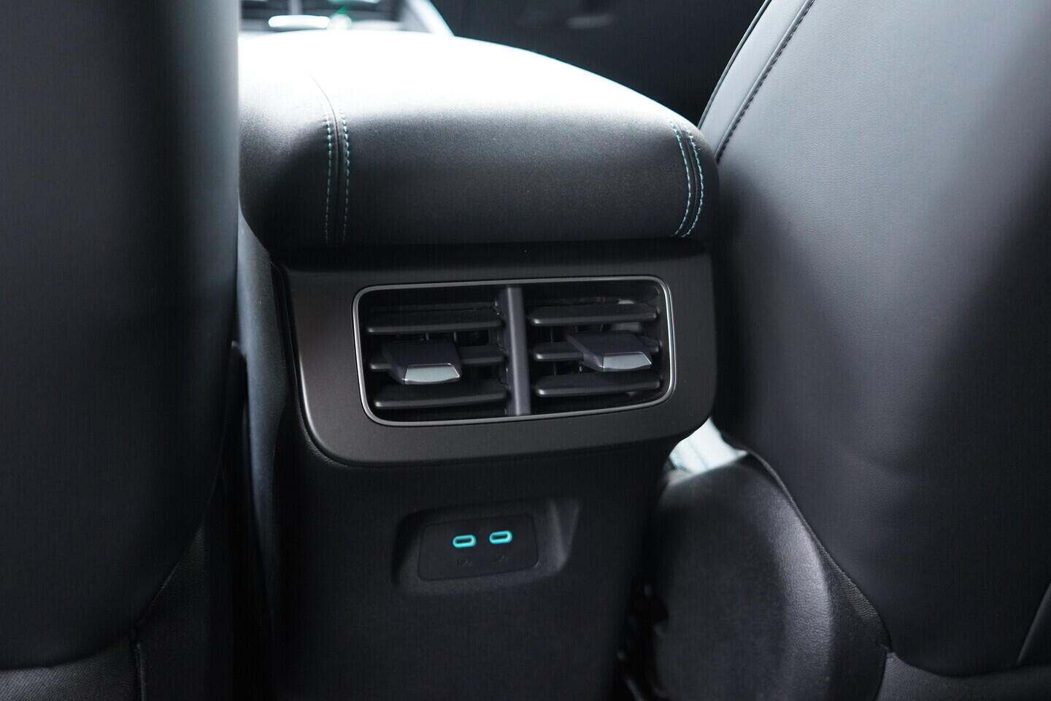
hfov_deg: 53.1
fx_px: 1051
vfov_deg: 36.9
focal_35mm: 36
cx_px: 526
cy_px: 350
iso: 2000
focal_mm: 24
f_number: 2.8
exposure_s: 1/40
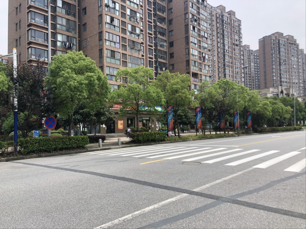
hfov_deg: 63.4
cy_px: 114
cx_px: 153
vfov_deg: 49.7
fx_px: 248
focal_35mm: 28
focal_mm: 4
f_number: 1.8
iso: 20
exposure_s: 1/1171
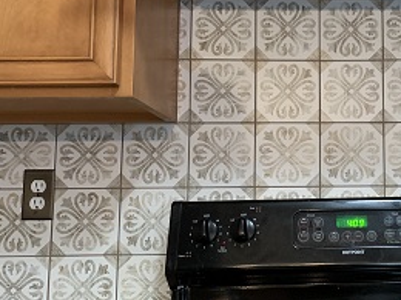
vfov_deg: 29.1
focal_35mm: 50
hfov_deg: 36.3
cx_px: 345
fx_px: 579
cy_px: 155
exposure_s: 1/30
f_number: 1.8
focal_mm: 4.25
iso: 640
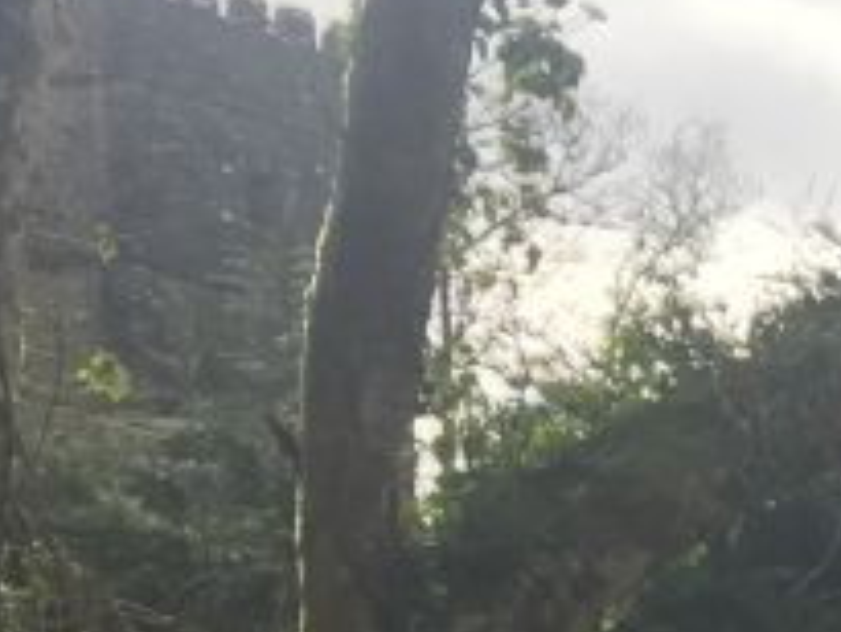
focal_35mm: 145
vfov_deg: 9.4
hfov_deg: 11.5
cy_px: 1387
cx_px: 1957
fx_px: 3525
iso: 32
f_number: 2.2
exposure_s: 1/964
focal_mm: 4.15
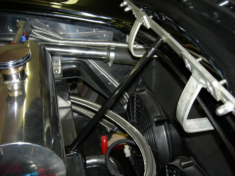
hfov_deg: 51.4
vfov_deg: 39.7
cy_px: 88
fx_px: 244
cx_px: 118
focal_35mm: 36
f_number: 2.7
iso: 64
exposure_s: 1/60.1
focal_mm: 7.5
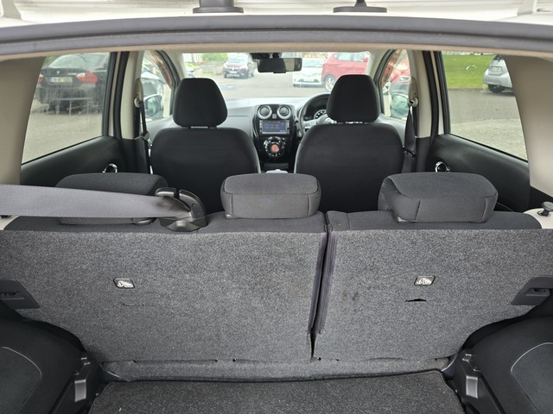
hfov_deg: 73.9
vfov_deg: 58.9
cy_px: 207
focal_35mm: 23
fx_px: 367
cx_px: 276
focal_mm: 6.3
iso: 100
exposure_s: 1/180
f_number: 1.7
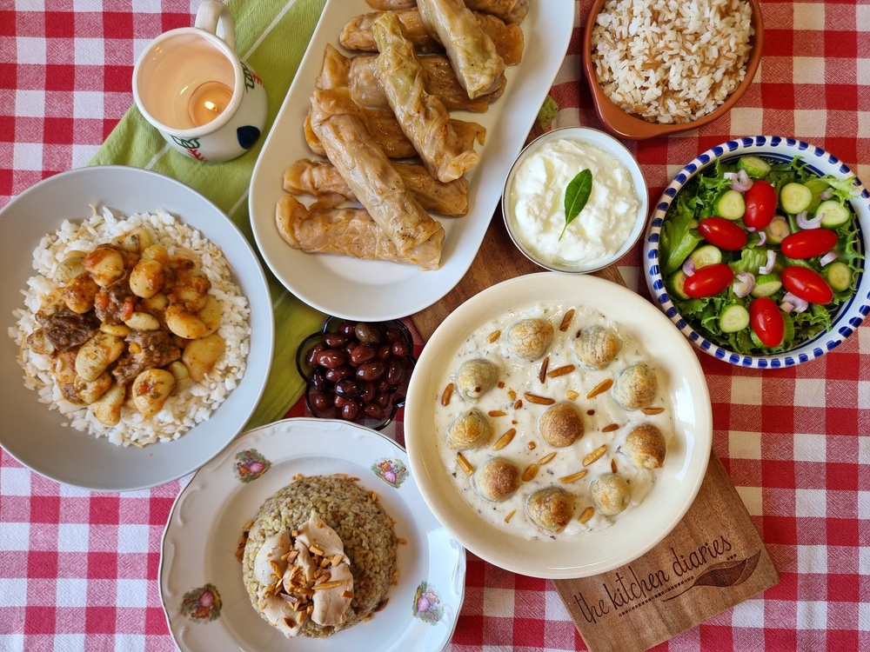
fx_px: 603
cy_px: 326
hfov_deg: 71.6
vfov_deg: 56.8
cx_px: 435
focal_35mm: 24
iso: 50
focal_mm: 6.7
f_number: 1.8
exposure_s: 1/120
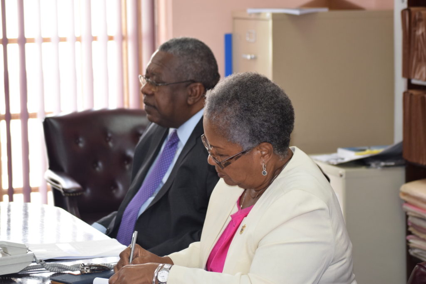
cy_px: 142
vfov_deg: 13.4
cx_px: 213
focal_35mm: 102
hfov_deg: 20.0
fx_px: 1207
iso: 800
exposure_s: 1/125
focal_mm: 68
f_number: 5.6
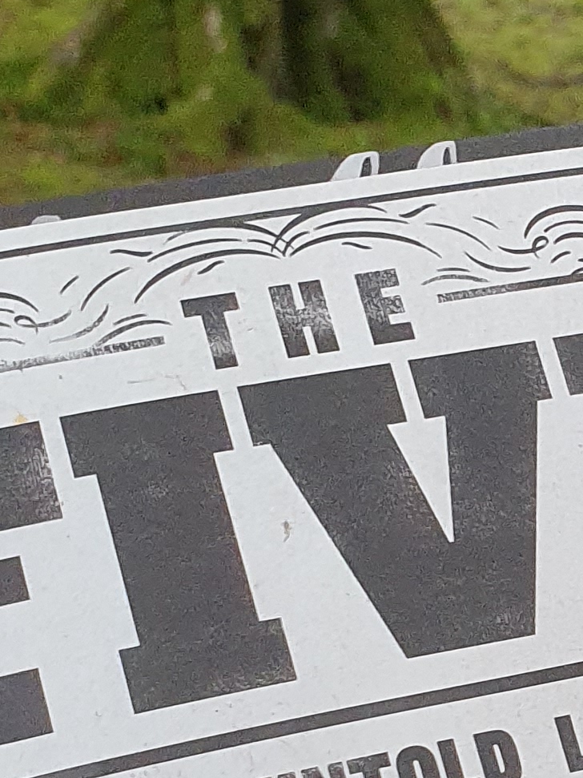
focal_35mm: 108
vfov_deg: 17.7
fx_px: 2426
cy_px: 794
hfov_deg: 13.0
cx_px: 878
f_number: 2.4
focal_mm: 4.32
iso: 250
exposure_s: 1/120
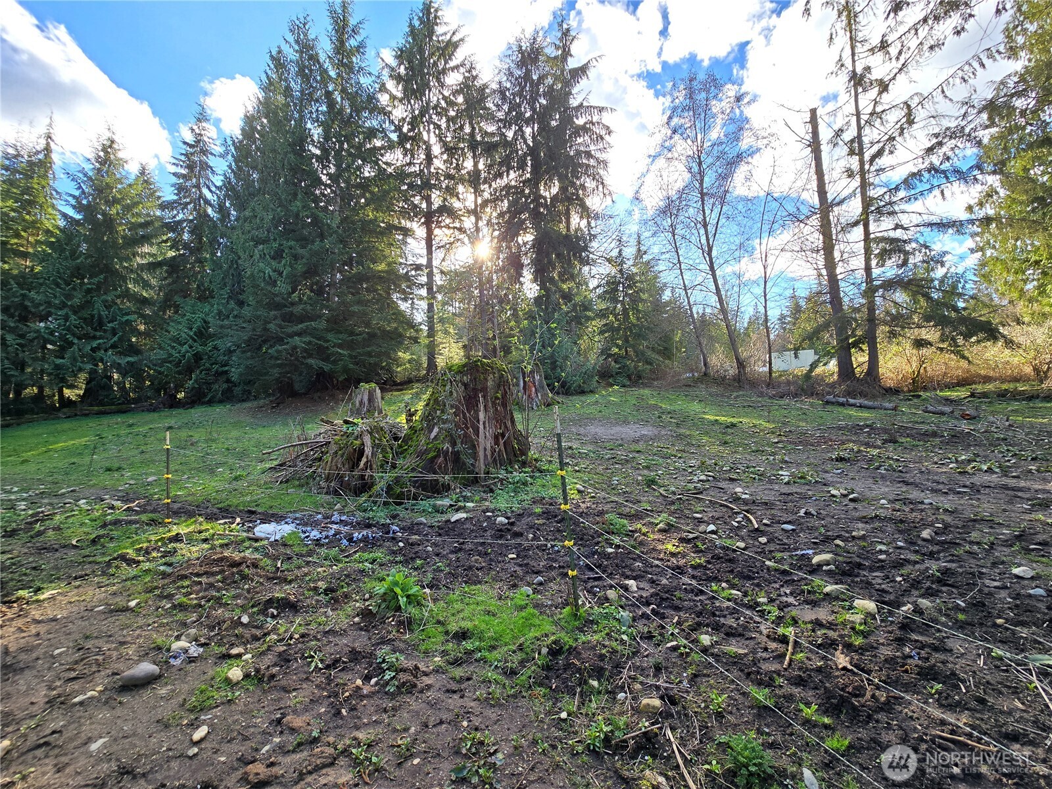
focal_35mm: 13
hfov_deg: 106.2
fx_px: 395
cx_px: 526
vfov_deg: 89.9
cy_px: 394
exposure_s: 1/208
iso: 50
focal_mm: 2.2
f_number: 2.2
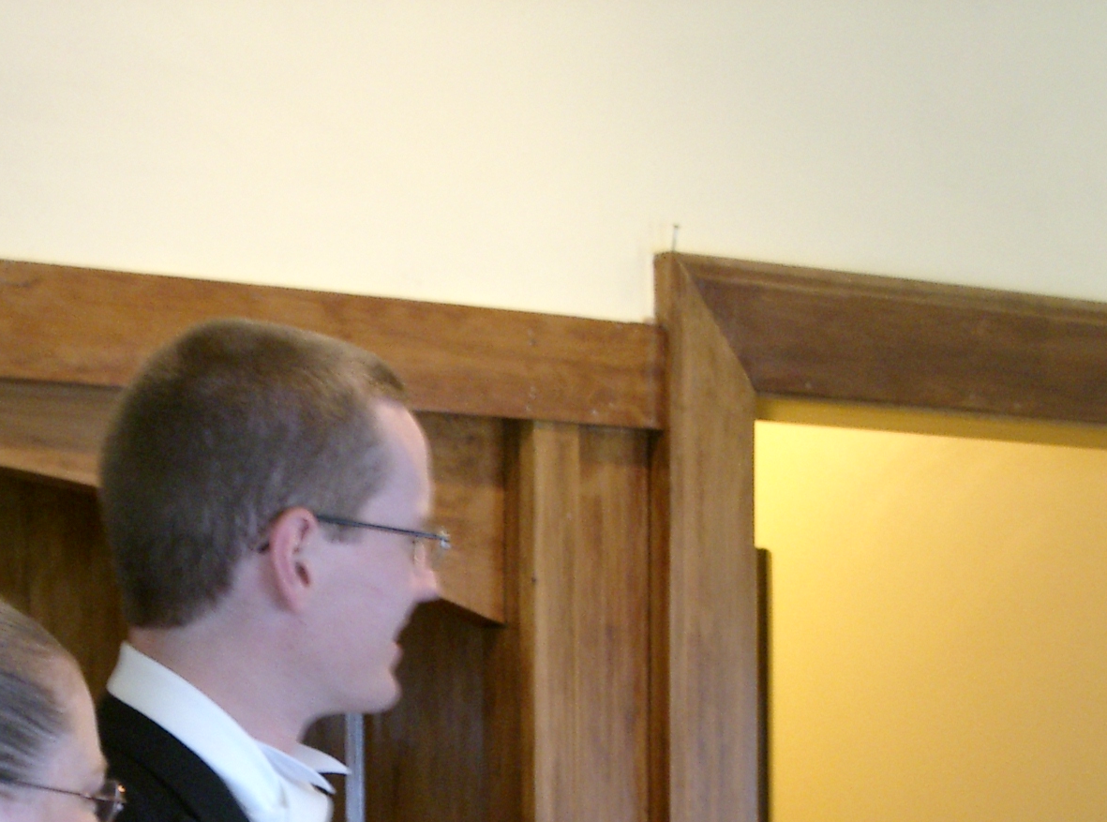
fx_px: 3856
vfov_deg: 12.0
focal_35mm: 121
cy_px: 799
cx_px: 308
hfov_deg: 16.3
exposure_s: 1/15
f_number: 3.4
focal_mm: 12.6
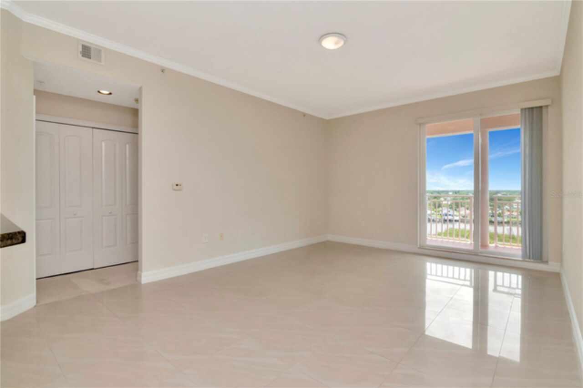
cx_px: 292
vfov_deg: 72.0
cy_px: 194
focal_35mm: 16
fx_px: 267
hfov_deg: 95.0
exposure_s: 1/160
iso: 1000
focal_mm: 11
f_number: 14
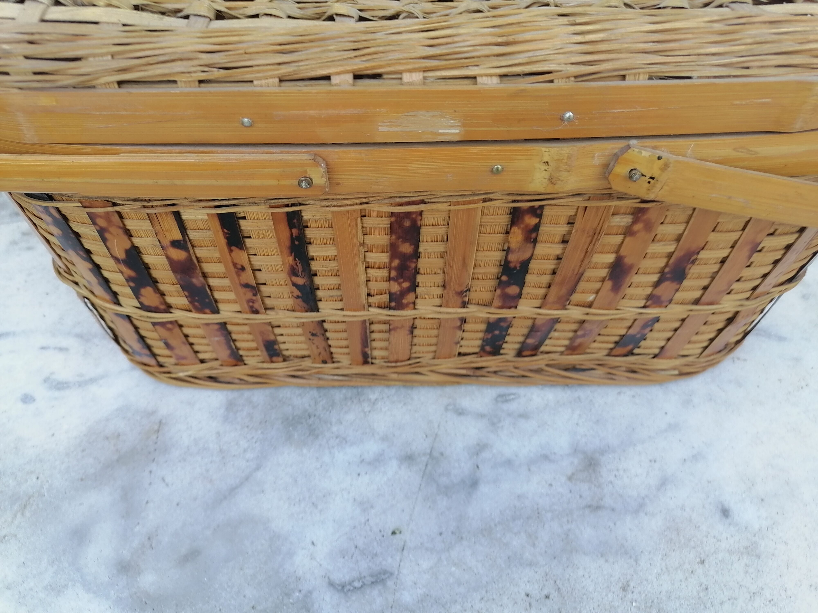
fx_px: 638
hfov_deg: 65.3
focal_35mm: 27
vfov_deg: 51.4
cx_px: 409
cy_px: 306
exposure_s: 1/116
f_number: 1.8
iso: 50
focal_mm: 5.3
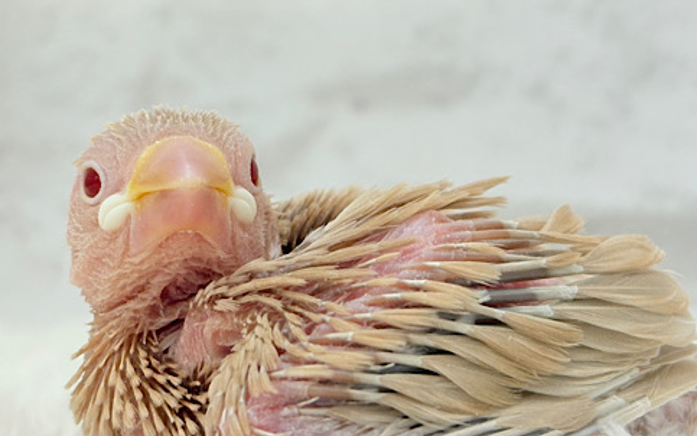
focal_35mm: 73
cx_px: 361
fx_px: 1387
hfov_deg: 28.2
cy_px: 215
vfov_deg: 17.9
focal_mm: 5.96
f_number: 1.6
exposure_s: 1/50
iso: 40
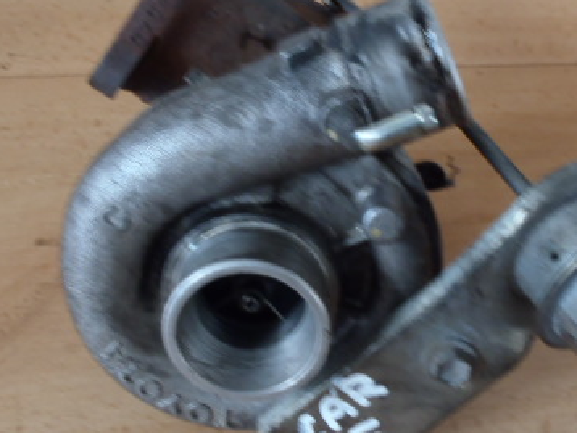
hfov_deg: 38.2
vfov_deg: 29.1
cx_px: 293
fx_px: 834
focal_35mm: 50
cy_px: 201
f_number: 3.9
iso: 200
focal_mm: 5
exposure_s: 1/5
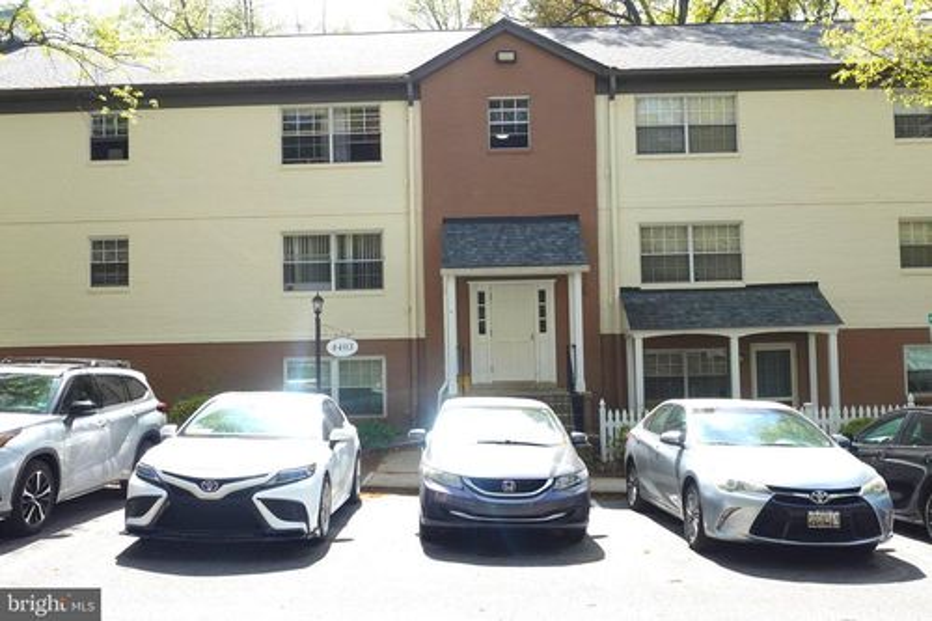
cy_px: 310
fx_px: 932
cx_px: 466
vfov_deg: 36.8
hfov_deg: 53.1
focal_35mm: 36
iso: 125
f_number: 5.6
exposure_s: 1/200
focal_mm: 13.34
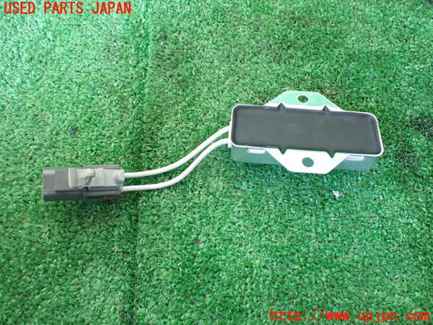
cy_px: 162
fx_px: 375
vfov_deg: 46.8
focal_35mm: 30
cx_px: 216
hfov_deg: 60.0
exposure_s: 1/30
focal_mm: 5.4
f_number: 2.3
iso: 1250
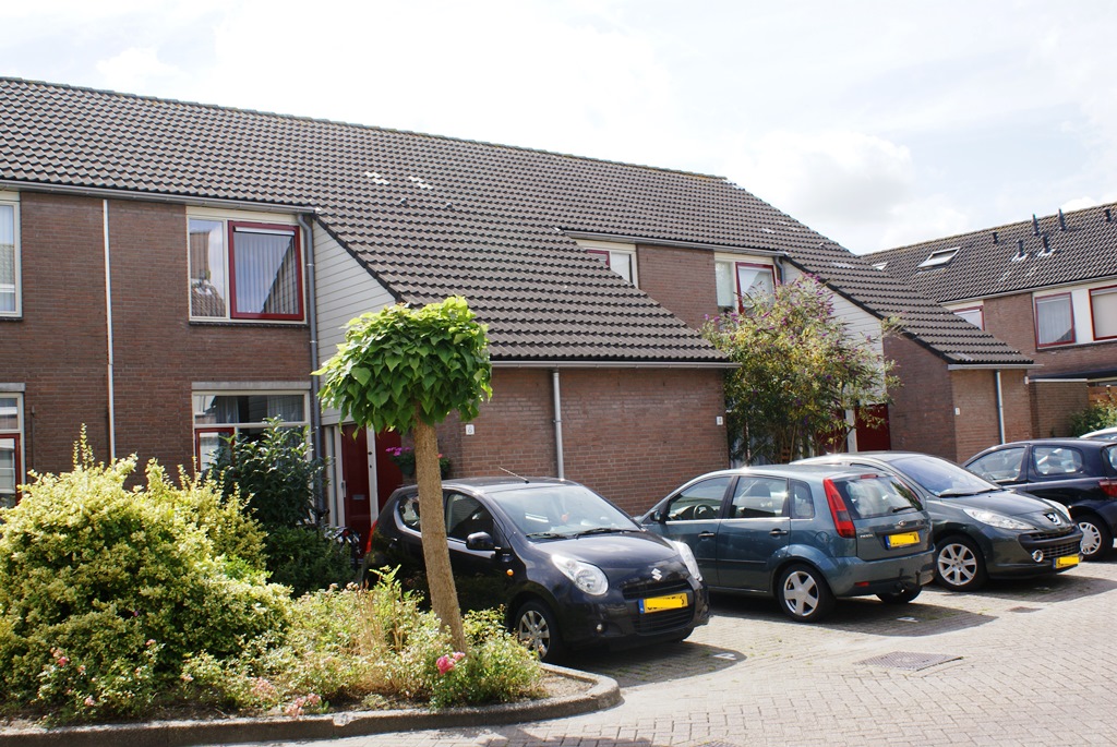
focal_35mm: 36
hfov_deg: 53.1
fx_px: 1118
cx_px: 558
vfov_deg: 37.0
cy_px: 374
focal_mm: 24
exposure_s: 1/160
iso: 100
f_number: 10
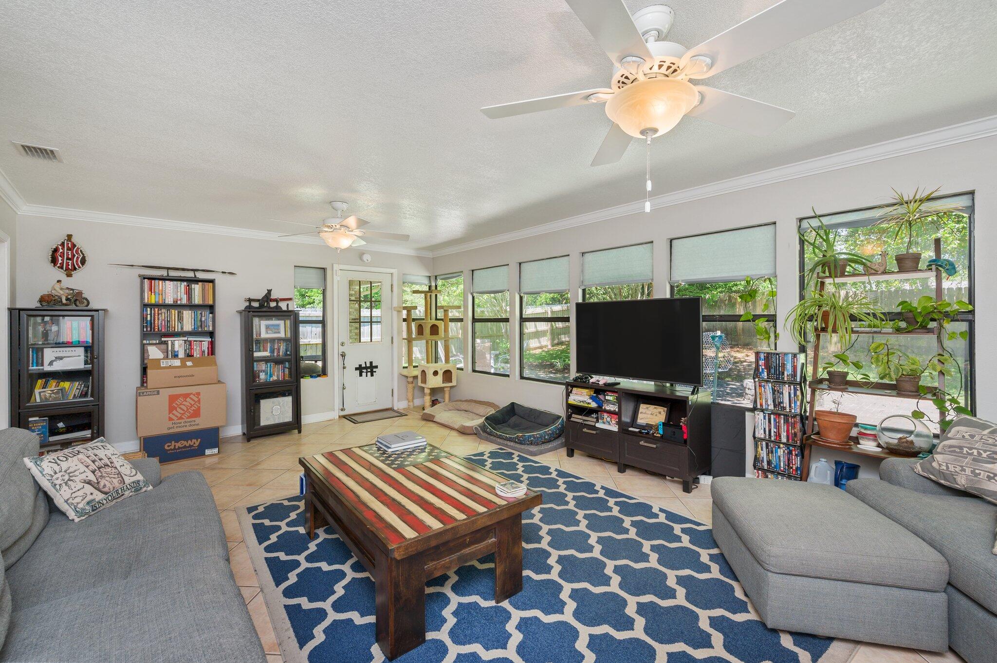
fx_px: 415
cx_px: 498
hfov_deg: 100.4
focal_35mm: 15
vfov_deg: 77.2
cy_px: 332
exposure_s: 1/25
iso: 250
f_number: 7.1
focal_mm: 15
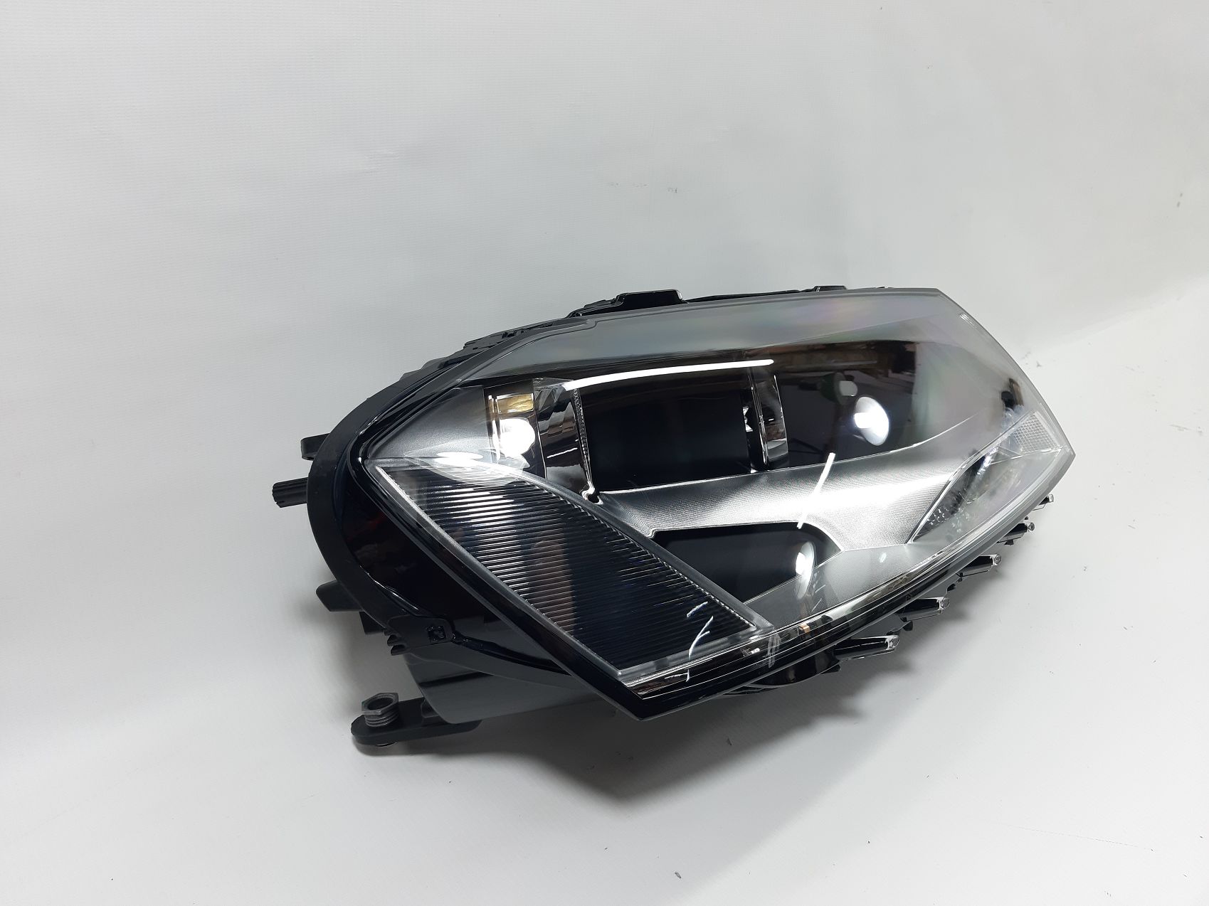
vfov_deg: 51.3
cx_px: 604
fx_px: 943
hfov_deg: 65.3
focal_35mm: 27
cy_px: 453
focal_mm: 3.93
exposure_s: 1/50
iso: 64
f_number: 1.7
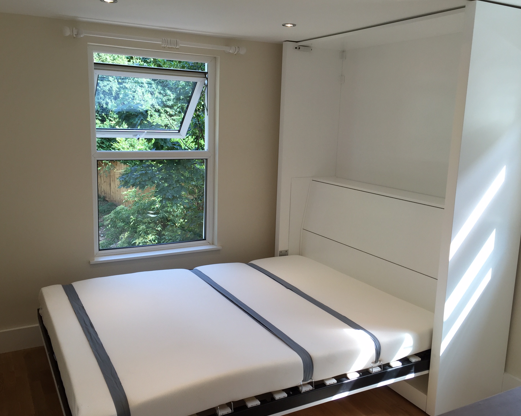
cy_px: 208
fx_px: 493
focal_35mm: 32
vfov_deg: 45.8
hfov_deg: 55.7
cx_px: 265
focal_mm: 4.15
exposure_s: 1/128
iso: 32
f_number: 2.2
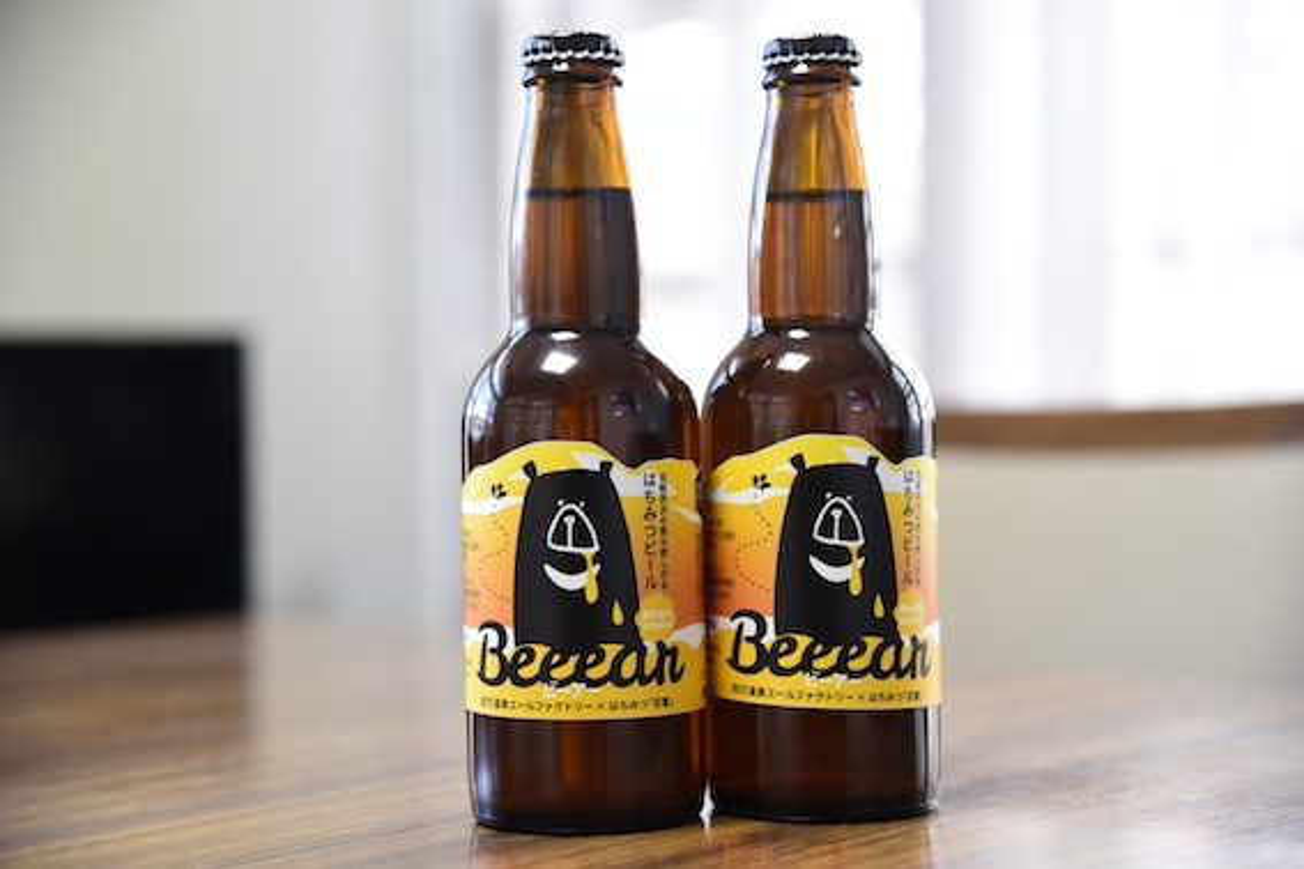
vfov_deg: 20.6
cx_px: 652
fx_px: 2390
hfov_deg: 30.5
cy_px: 434
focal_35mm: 66
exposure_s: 1/100
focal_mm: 66
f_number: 4
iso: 1600
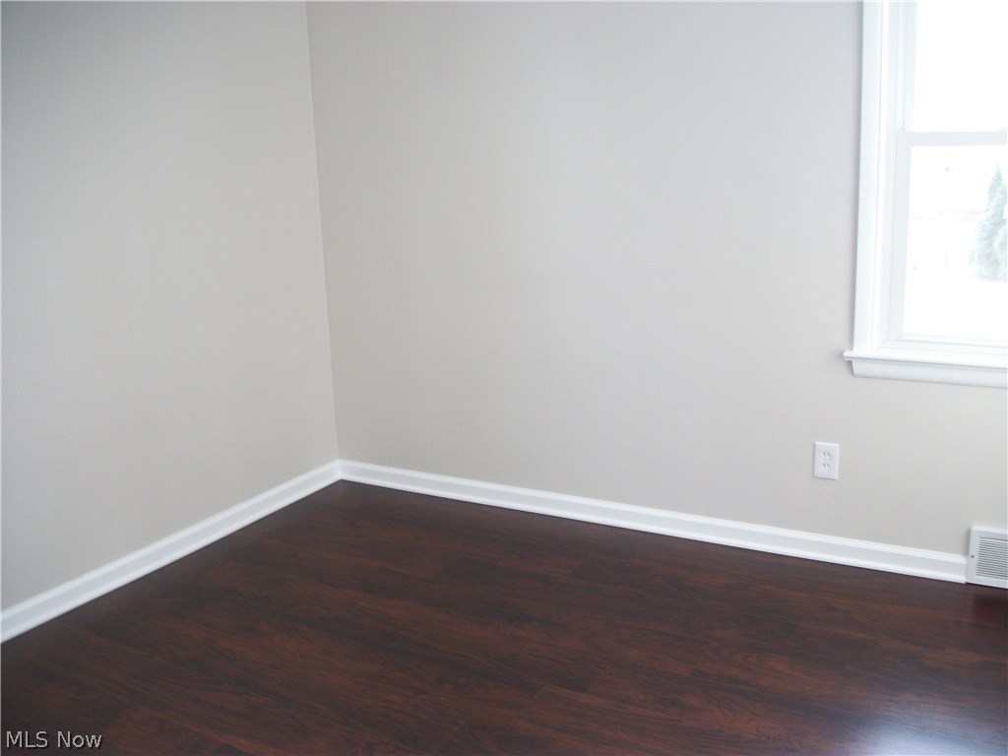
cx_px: 504
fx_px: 932
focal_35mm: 32
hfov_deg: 56.8
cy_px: 378
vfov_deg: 44.2
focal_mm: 5.7
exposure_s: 1/30
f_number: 2.9
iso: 101
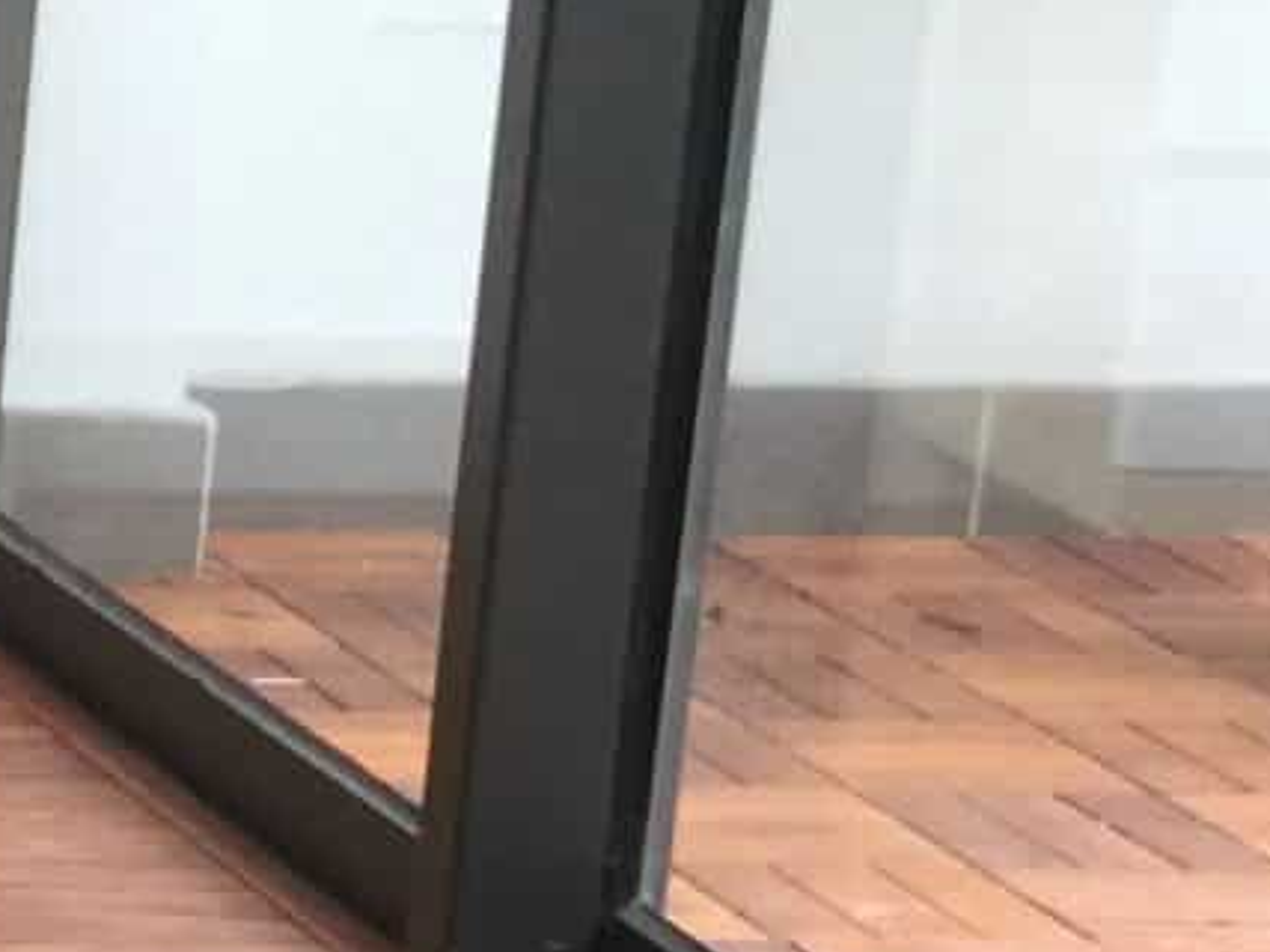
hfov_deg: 9.2
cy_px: 845
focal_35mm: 174
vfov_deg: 8.5
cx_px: -2516
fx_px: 6382
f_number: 2.2
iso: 40
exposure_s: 1/33
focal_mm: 4.15
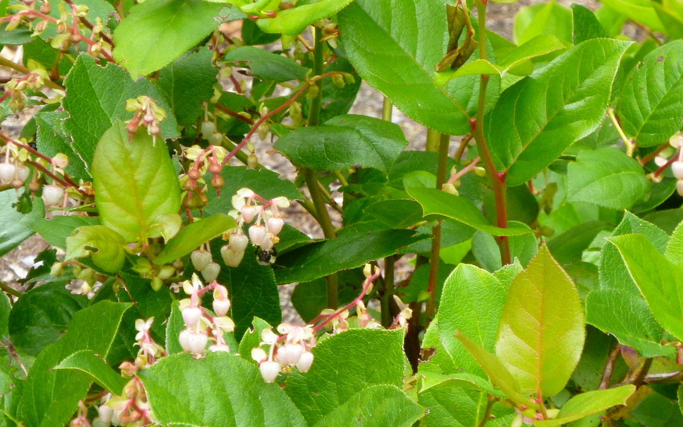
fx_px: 4952
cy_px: 224
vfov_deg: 4.9
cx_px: 341
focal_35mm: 266
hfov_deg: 7.9
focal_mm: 36
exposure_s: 1/100
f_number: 5.9
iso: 400
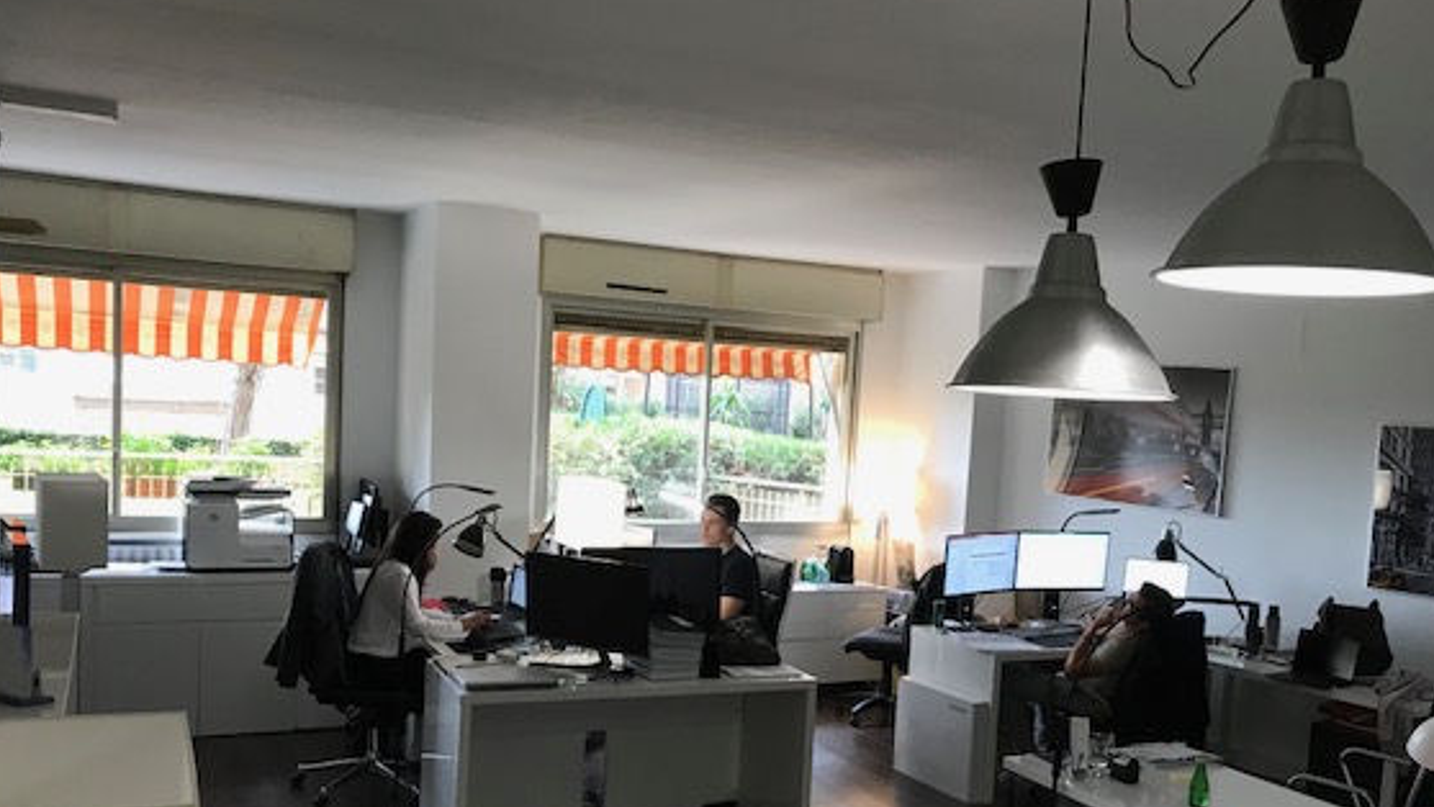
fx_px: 1331
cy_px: 537
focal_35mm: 35
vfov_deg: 33.4
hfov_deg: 56.5
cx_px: 792
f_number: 1.8
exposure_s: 1/25
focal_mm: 3.99
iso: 32
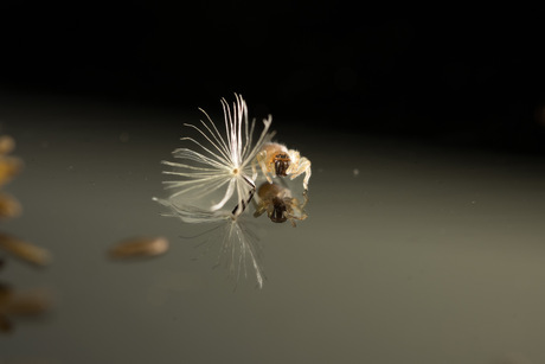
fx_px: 2385
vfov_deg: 8.7
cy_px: 182
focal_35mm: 158
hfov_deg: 13.0
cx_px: 272
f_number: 8
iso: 200
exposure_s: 1/1.6
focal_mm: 105
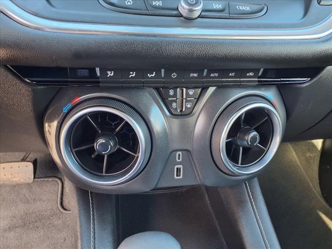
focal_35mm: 27
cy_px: 124
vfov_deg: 51.4
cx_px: 166
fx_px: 259
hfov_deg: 65.3
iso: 100
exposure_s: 1/40
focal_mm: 3.58
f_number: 1.9
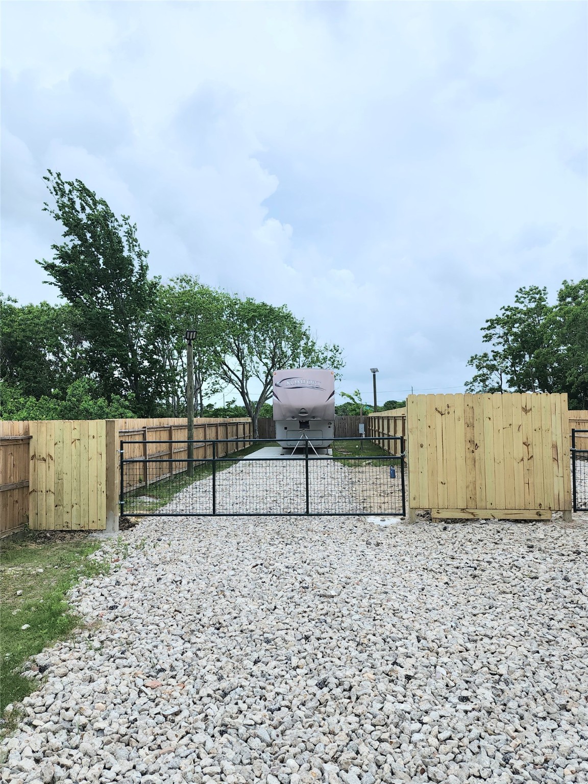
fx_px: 521
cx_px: 294
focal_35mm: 23
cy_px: 392
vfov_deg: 73.9
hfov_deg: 58.9
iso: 12
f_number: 1.8
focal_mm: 6.4
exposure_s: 1/1250
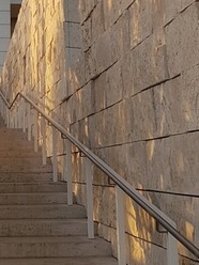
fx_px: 682
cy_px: 5
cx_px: -8
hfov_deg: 16.2
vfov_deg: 21.3
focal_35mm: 89
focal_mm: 4.2
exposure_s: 1/540
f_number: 1.7
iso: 40
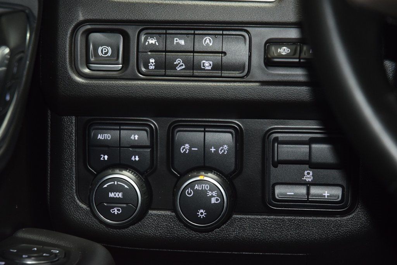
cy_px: 132
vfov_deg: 13.0
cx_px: 198
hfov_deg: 19.5
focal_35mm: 105
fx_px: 1158
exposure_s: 1/10
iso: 1800
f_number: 4.5
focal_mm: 70
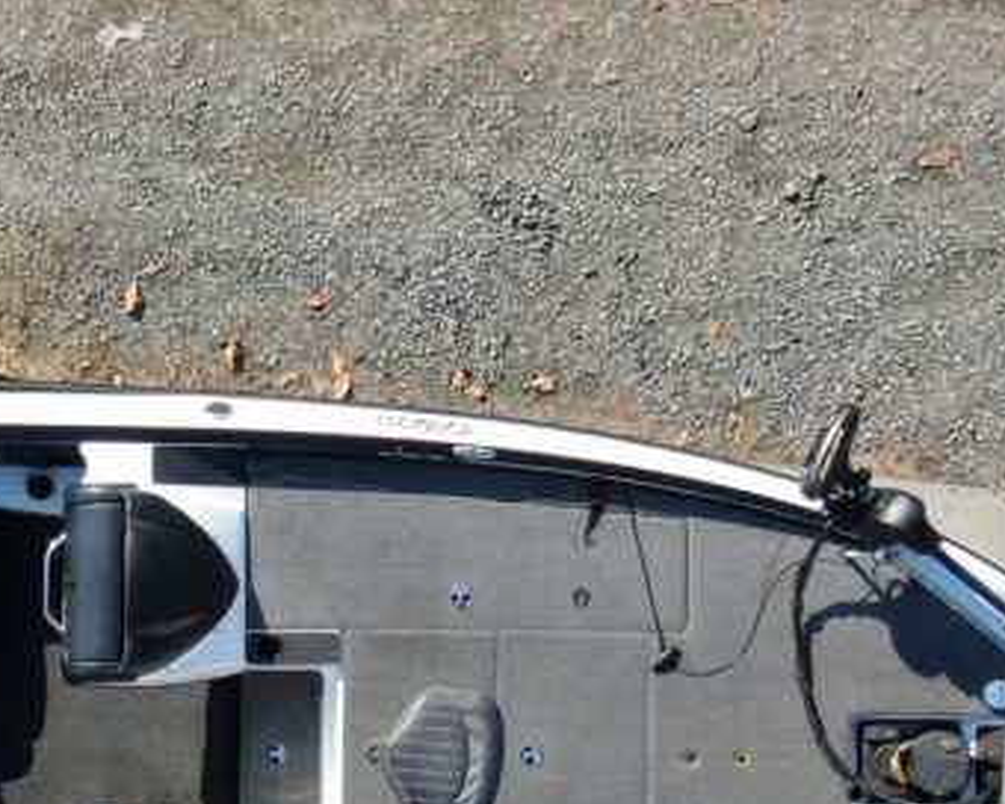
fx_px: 2707
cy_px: 701
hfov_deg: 20.7
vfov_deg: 16.7
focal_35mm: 91
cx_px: 142
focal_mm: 5.33
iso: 100
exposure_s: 1/640
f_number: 3.1
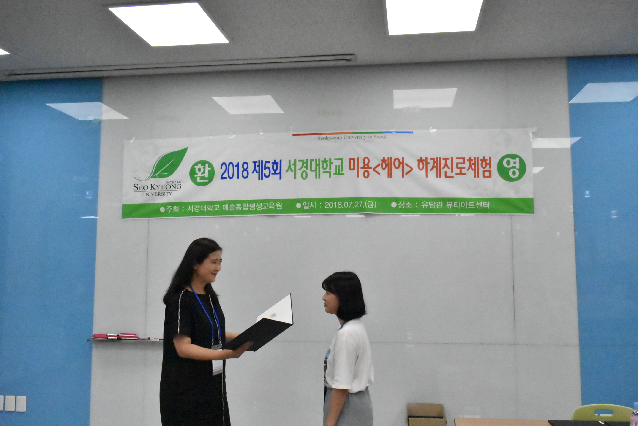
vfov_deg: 45.0
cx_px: 340
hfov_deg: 63.6
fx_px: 514
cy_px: 221
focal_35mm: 29
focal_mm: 18
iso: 25600
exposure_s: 1/6400
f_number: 5
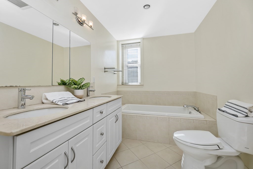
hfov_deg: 100.4
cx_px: 126
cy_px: 84
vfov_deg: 77.3
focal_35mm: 15
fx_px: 105
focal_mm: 10
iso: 200
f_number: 5.6
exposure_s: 1/200
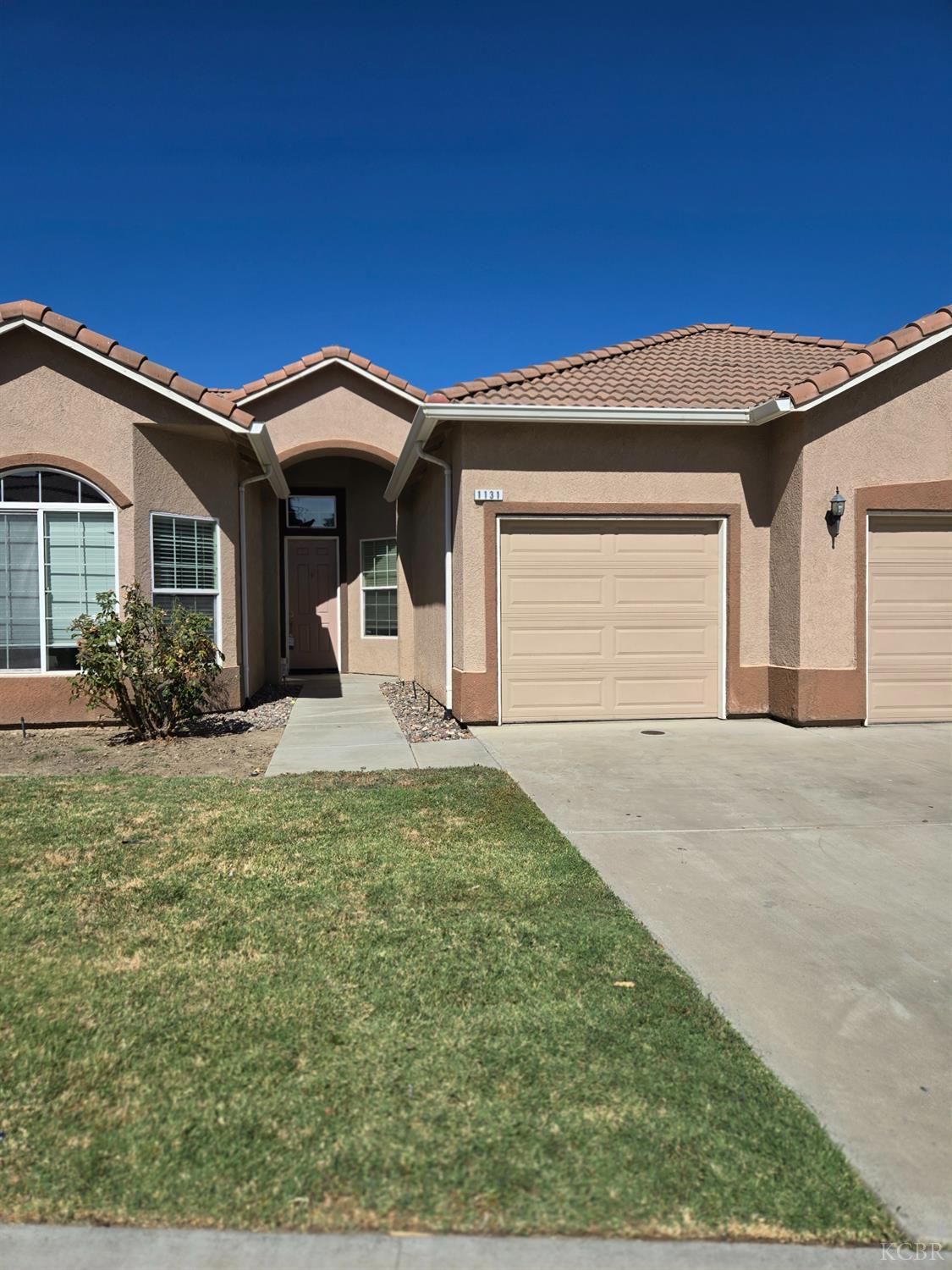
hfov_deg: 58.9
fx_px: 843
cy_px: 635
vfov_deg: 73.9
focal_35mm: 23
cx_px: 476
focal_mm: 5.4
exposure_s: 1/3300
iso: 25
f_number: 1.8
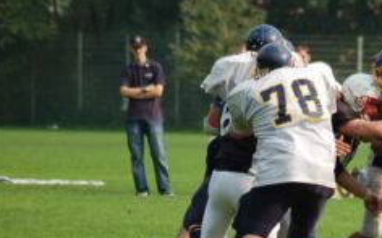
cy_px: 215
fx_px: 4576
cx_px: 357
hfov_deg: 4.8
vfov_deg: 3.0
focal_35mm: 440
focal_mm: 150
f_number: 4.5
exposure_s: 1/1000
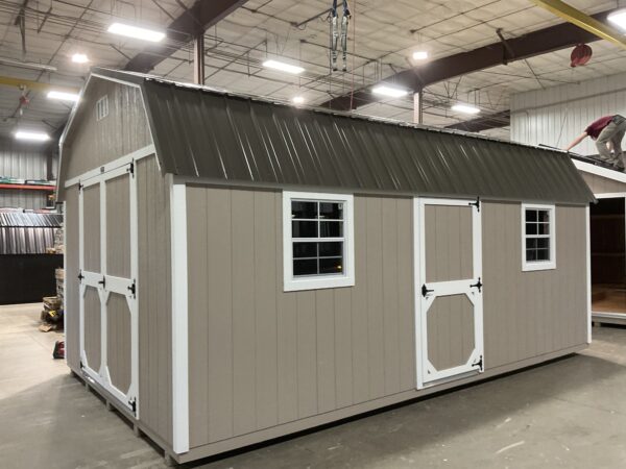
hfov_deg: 61.7
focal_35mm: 29
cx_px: 313
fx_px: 524
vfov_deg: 48.2
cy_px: 234
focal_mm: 3
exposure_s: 1/60
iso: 160
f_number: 1.8
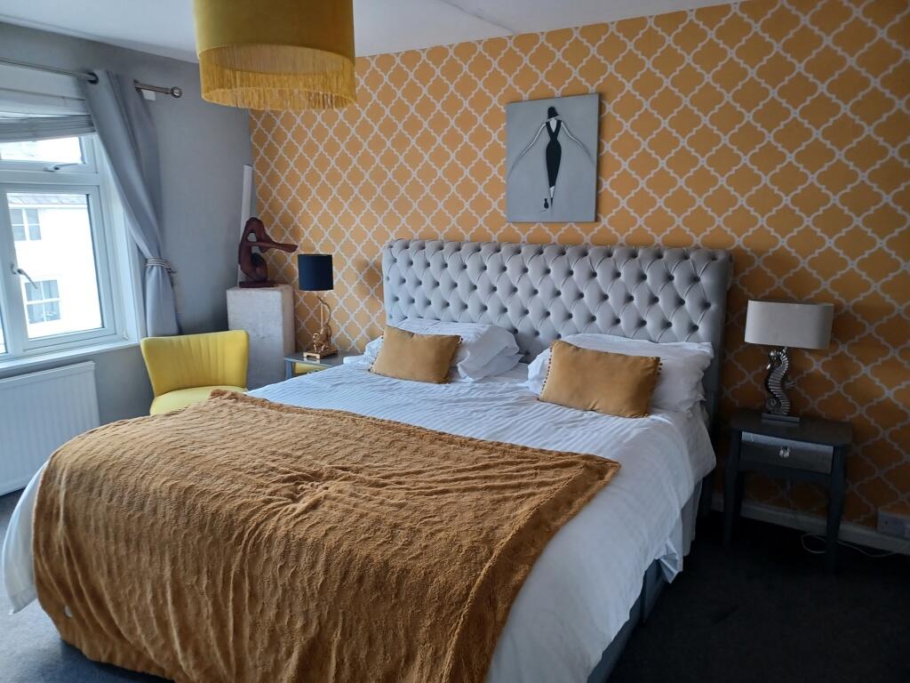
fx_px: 657
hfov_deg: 69.4
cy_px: 342
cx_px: 455
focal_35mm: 25
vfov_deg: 54.9
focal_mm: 4.6
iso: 250
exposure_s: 1/33
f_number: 1.8
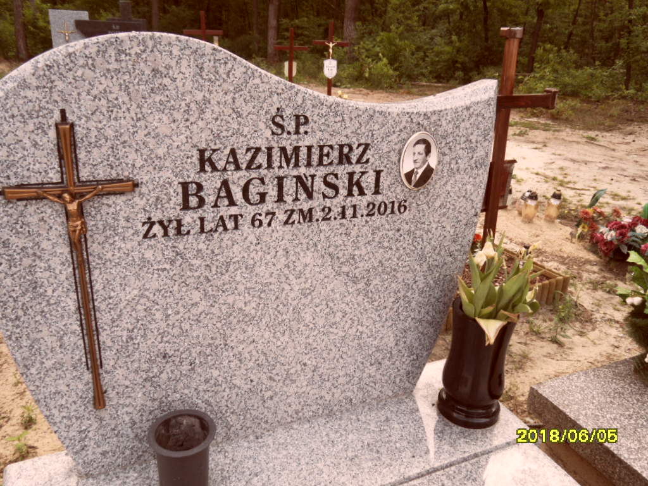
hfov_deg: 63.4
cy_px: 243
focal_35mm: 28
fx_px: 524
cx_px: 324
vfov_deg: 49.7
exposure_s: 1/250
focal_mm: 4.6
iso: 80
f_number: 3.4
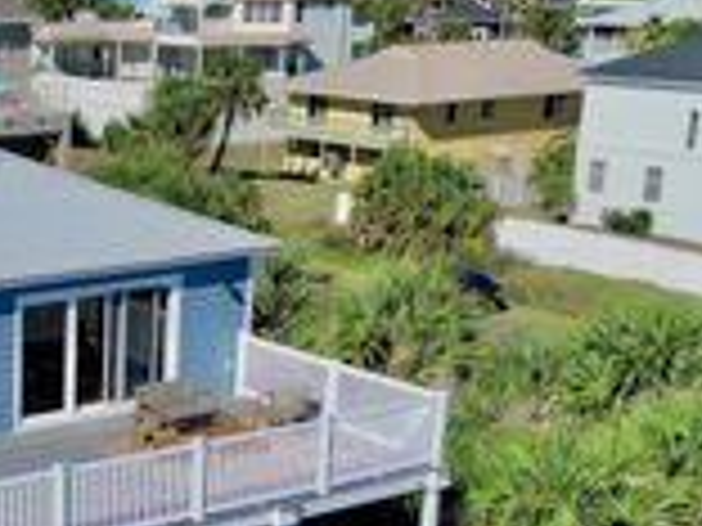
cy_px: 470
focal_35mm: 77
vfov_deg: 18.8
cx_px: -36
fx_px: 1562
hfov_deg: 24.0
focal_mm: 6.72
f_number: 1.7
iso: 100
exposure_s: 1/6400
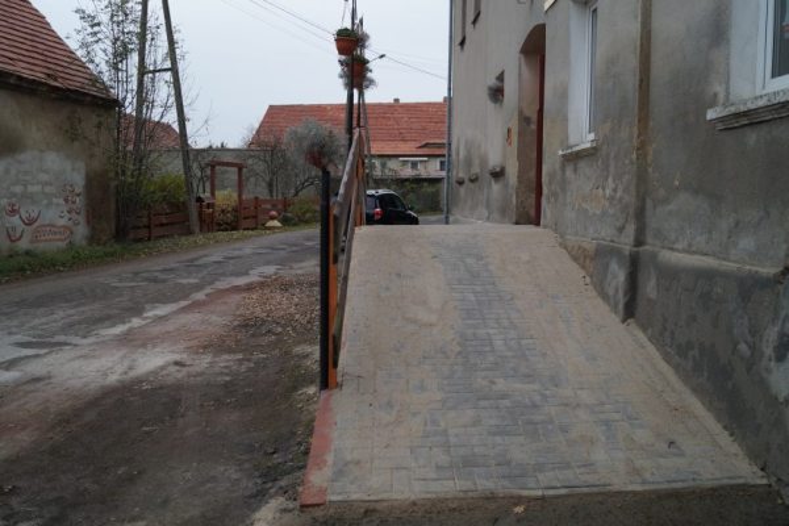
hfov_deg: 57.2
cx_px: 394
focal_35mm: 33
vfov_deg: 40.0
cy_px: 263
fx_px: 723
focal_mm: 22
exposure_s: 1/160
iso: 400
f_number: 4
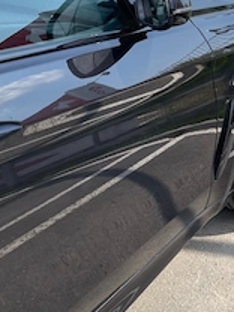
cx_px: 156
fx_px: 433
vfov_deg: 39.6
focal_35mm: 48
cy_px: 168
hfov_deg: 30.0
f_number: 1.6
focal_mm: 5.1
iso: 32
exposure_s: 1/1883
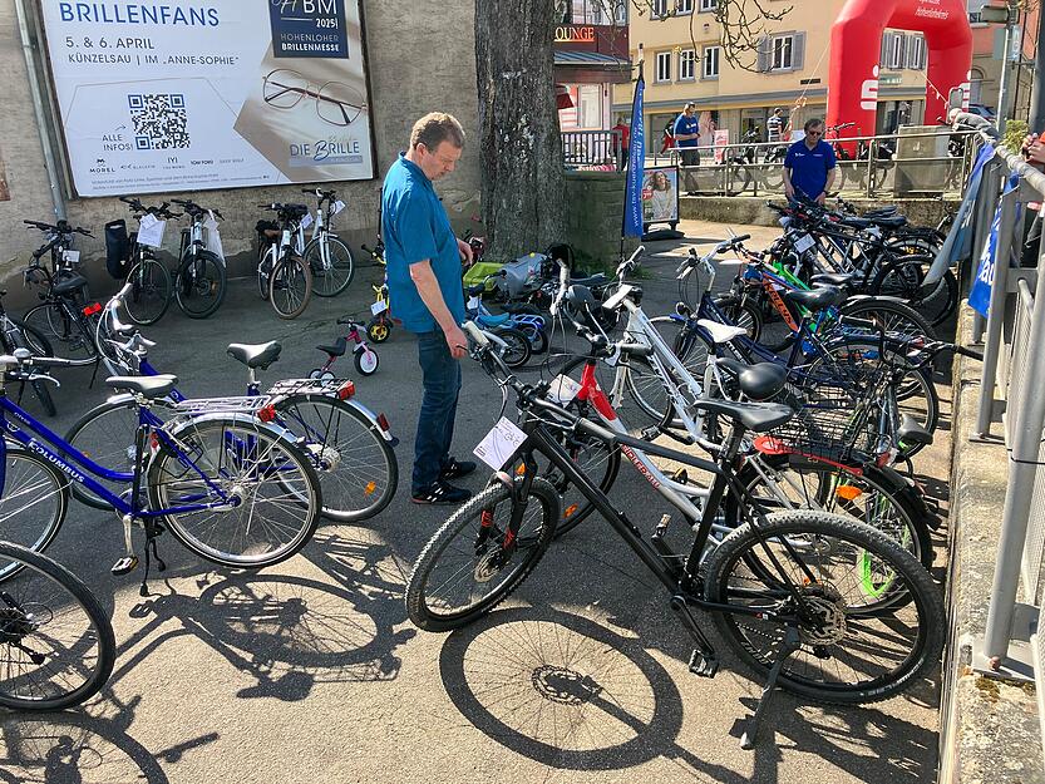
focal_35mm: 28
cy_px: 392
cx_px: 522
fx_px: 845
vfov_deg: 49.8
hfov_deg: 63.4
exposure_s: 1/471
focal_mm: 3.99
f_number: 1.8
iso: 32
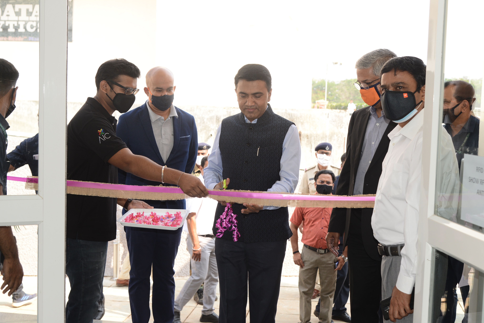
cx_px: 242
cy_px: 162
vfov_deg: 27.0
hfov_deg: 39.6
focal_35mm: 50
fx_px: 672
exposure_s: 1/200
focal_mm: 50
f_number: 5.6
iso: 320
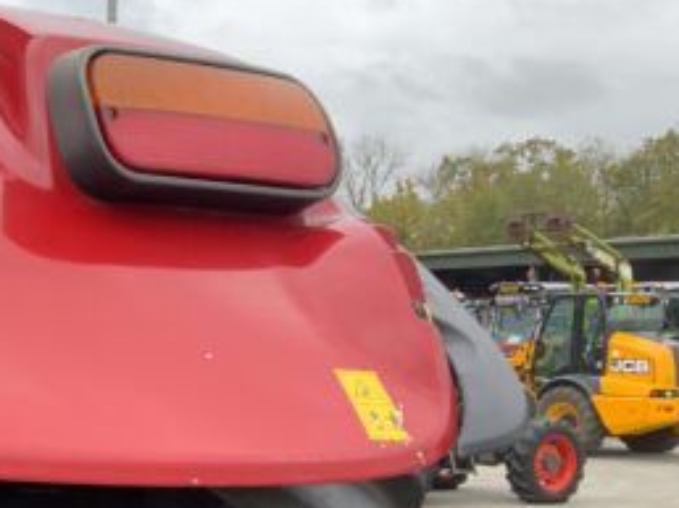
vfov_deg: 20.2
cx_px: -139
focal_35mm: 72
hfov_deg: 24.5
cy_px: 405
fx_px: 1411
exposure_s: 1/122
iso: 50
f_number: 1.8
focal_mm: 3
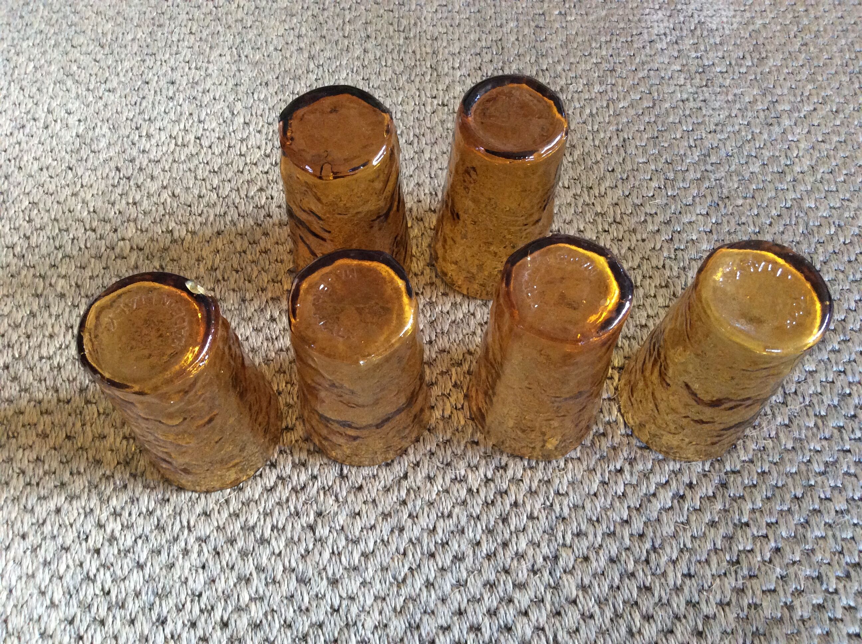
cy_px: 322
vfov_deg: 44.1
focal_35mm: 32
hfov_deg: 56.9
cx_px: 431
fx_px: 796
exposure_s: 1/25
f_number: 2.4
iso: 200
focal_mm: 3.3
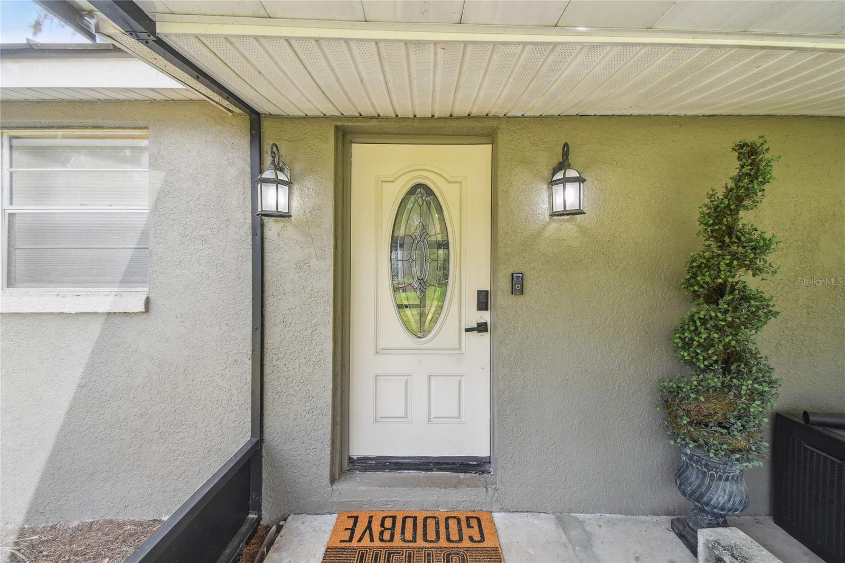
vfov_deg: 77.3
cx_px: 422
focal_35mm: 15
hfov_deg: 100.4
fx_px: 352
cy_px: 282
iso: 100
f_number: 7.1
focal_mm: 10
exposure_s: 1/13
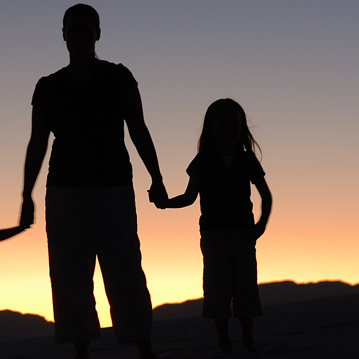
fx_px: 1866
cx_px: -34
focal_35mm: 159
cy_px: 216
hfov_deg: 10.9
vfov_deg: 11.0
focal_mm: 50
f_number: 3.5
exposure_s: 1/2.5
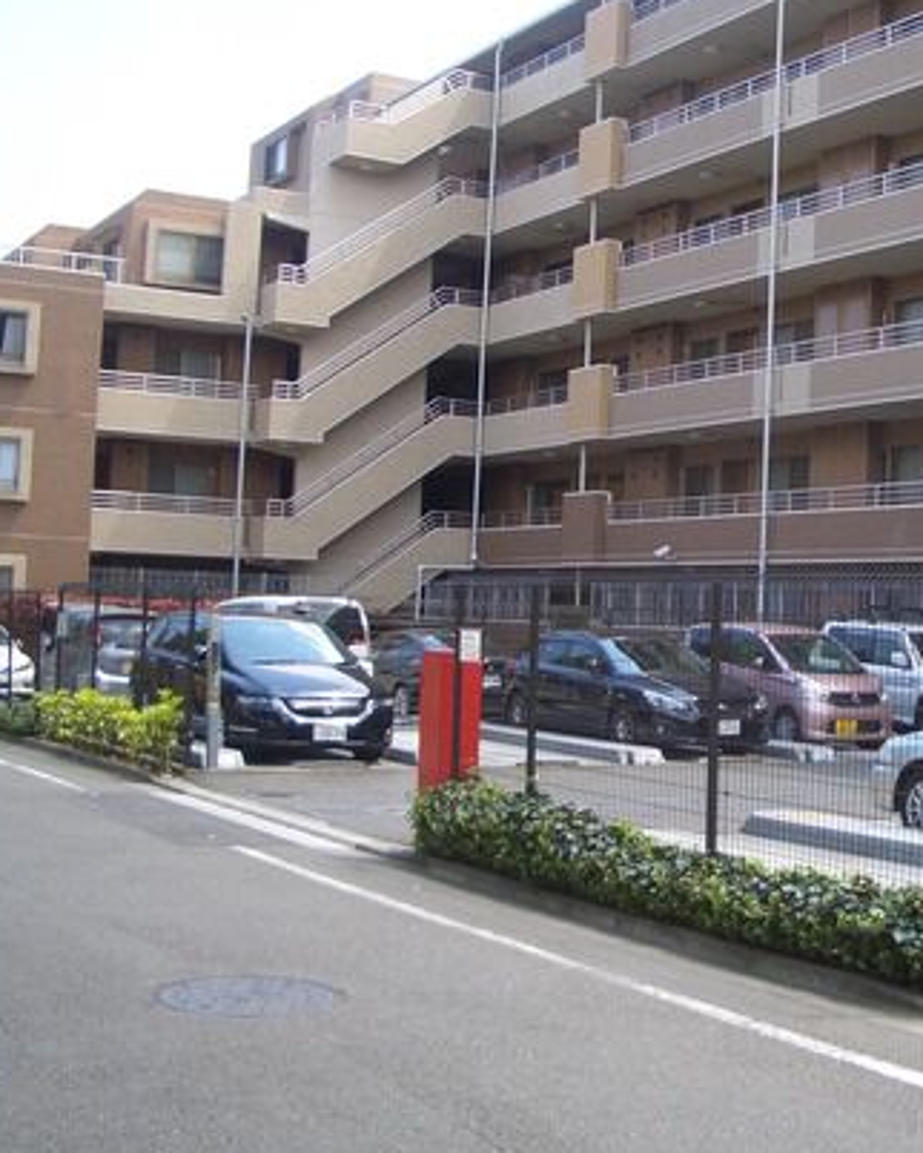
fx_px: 1740
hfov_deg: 29.1
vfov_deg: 36.6
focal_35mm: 51
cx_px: 734
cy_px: 539
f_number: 2.6
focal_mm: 5.8
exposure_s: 1/250
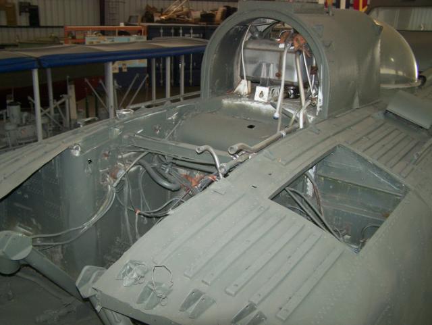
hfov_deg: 48.9
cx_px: 216
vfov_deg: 37.8
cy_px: 162
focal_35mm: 38
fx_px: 475
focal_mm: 6.3
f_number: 2.8
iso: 160
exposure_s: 1/60
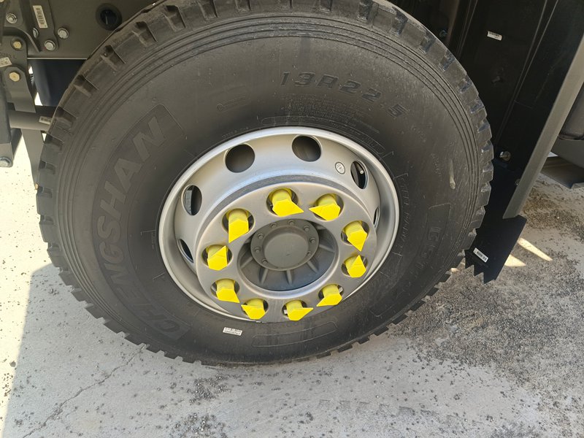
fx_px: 388
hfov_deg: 73.9
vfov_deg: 58.9
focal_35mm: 23
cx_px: 292
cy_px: 219
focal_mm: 5.59
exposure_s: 1/100
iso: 137
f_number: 1.88
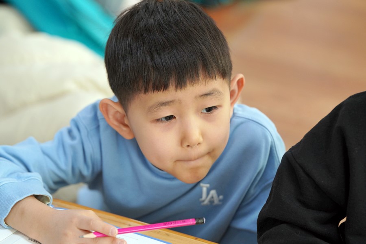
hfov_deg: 12.9
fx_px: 1616
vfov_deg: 8.6
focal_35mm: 159
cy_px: 122
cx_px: 183
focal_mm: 159
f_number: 4
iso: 1000
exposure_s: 1/160
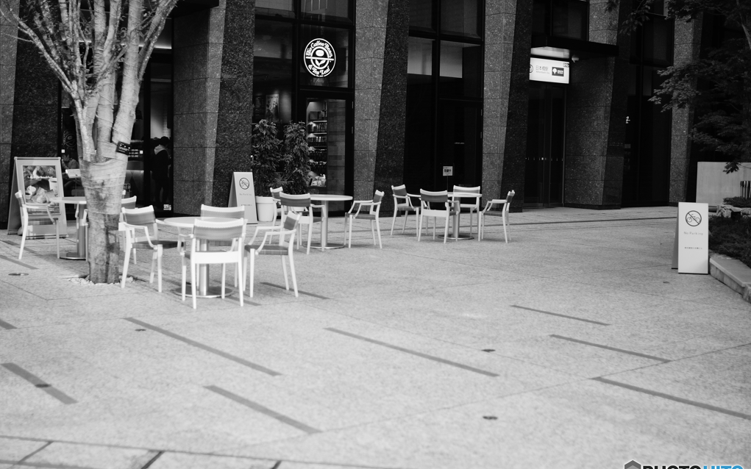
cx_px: 376
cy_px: 243
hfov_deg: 43.5
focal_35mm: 46
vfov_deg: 28.0
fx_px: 941
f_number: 1.4
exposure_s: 1/500
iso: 100
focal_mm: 30
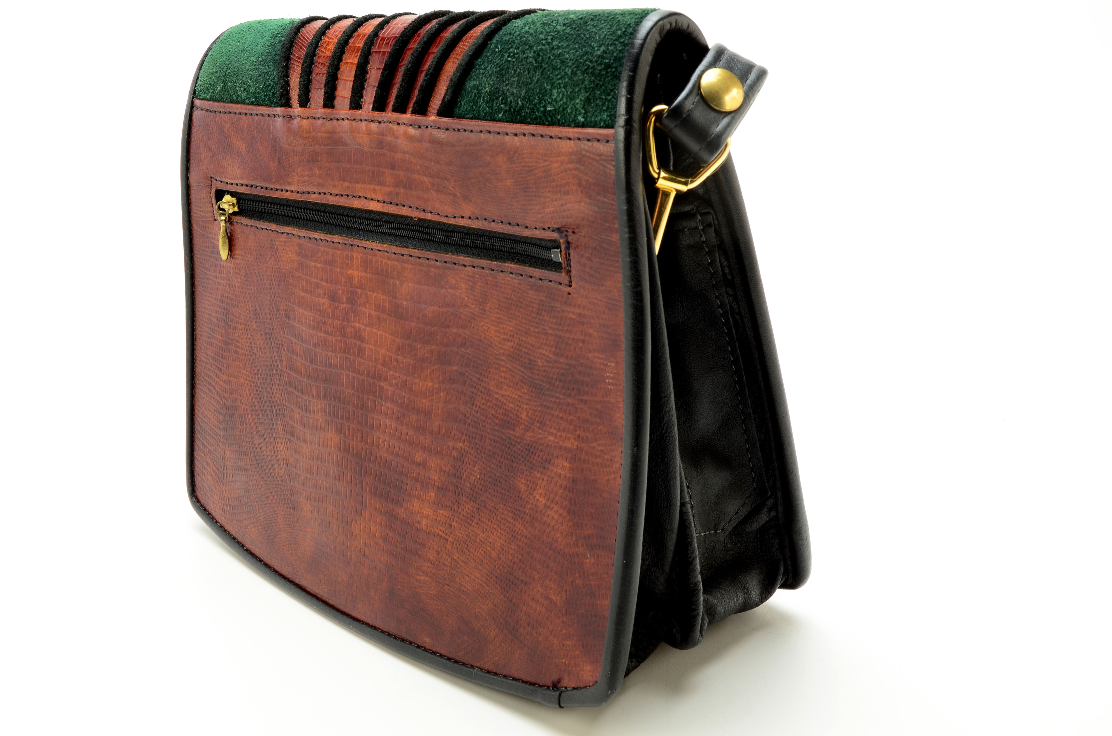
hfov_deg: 46.5
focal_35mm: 42
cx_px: 556
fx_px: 1295
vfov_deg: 31.8
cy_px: 368
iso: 100
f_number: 14
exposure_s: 1/160
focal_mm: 28
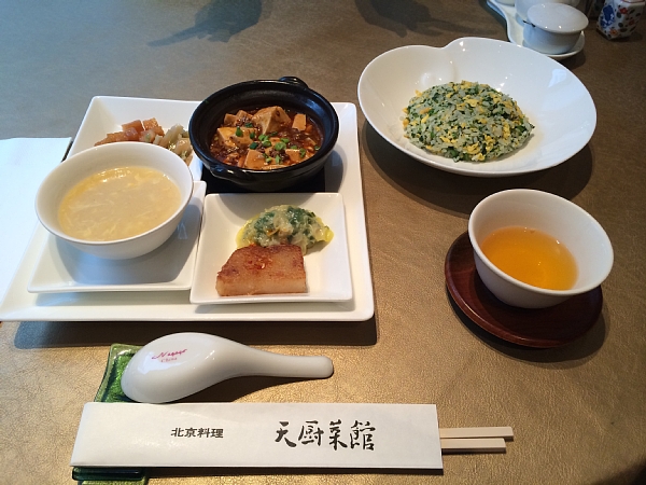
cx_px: 323
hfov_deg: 60.0
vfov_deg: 46.8
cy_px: 242
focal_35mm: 30
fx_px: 560
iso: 40
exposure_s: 1/30
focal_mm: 4.12
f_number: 2.2
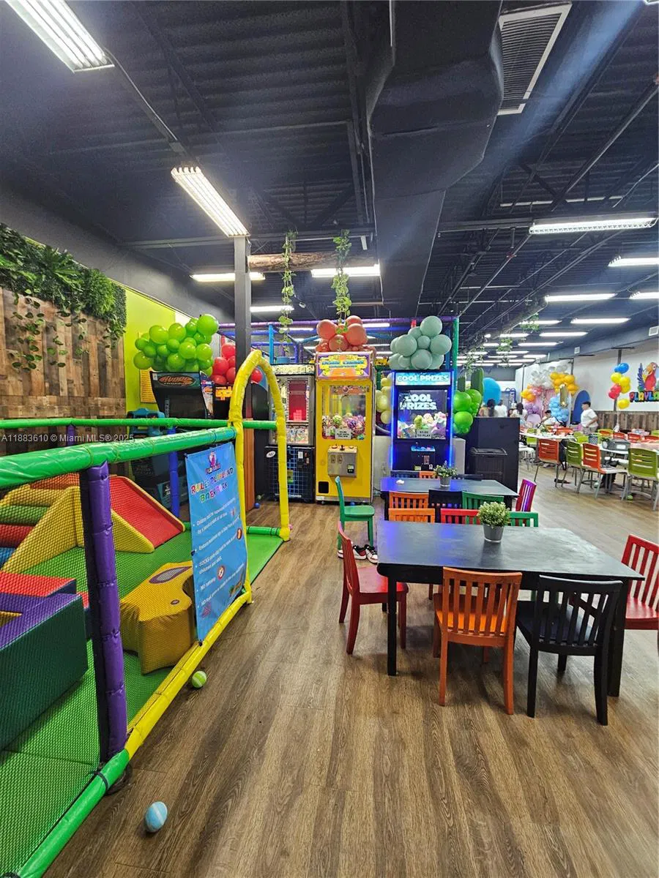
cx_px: 330
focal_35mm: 13
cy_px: 439
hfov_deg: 89.9
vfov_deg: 106.2
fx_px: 330
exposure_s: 1/60
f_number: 2.2
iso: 400
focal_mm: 2.2
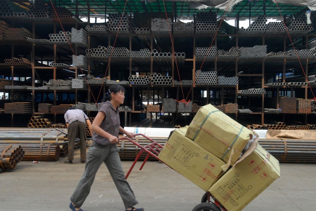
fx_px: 369
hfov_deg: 46.4
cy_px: 106
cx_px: 158
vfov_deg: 32.0
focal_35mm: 42
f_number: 8
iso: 500
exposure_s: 1/250
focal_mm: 28
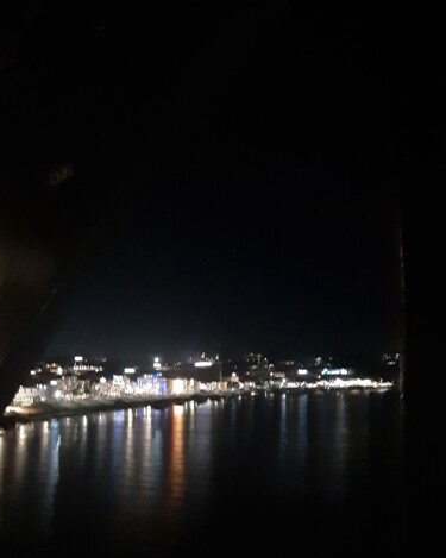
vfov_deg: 62.2
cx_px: 131
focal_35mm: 27
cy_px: 381
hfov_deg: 51.6
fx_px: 446
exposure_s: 1/10
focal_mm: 1.87
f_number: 2.4
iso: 1600
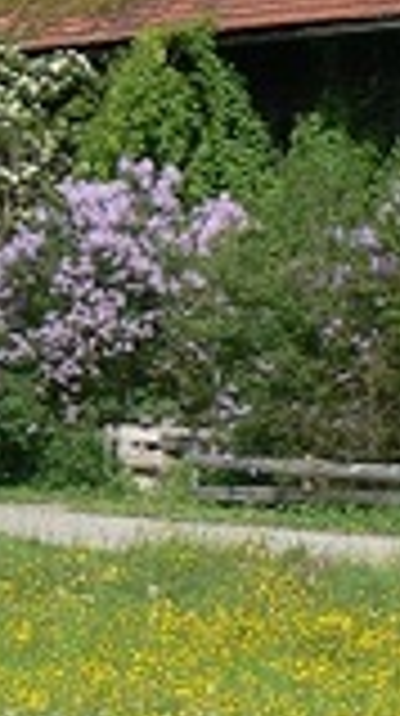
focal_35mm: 261
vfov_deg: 8.2
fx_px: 4940
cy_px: 27
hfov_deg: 4.6
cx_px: 773
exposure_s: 1/400
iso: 80
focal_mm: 11.4
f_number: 6.3
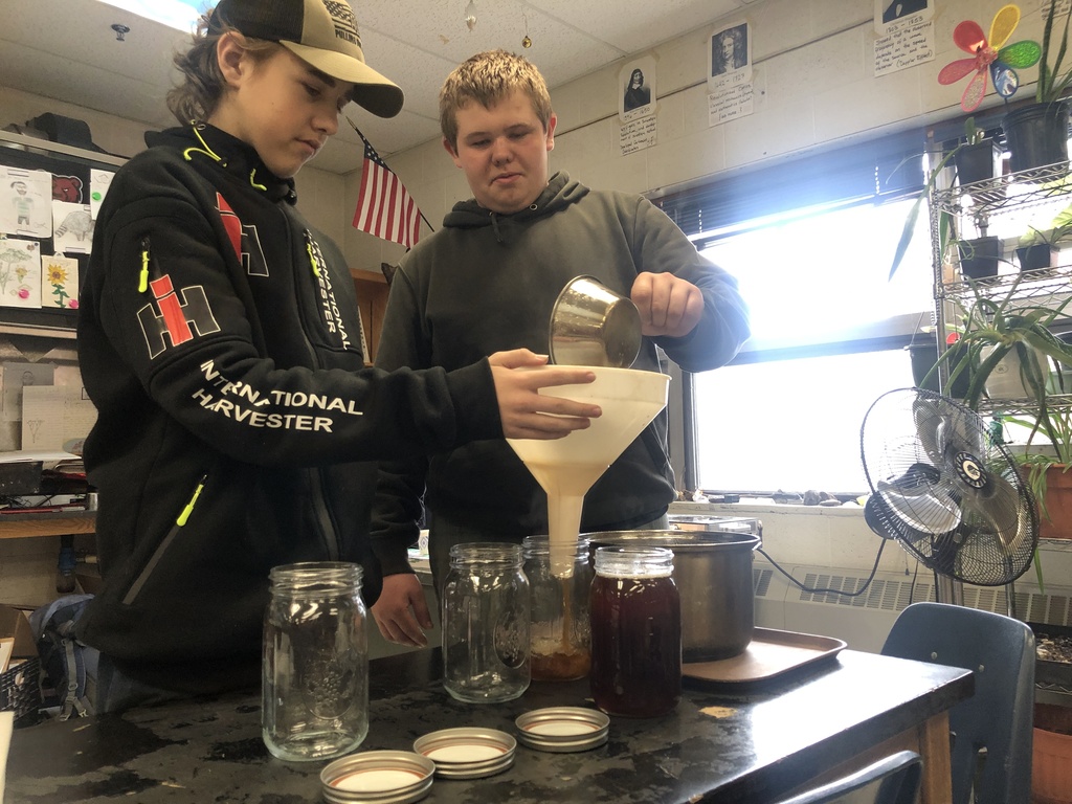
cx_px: 536
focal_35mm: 28
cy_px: 402
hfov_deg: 63.4
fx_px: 867
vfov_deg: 49.7
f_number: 1.8
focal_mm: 3.99
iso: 40
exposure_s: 1/17
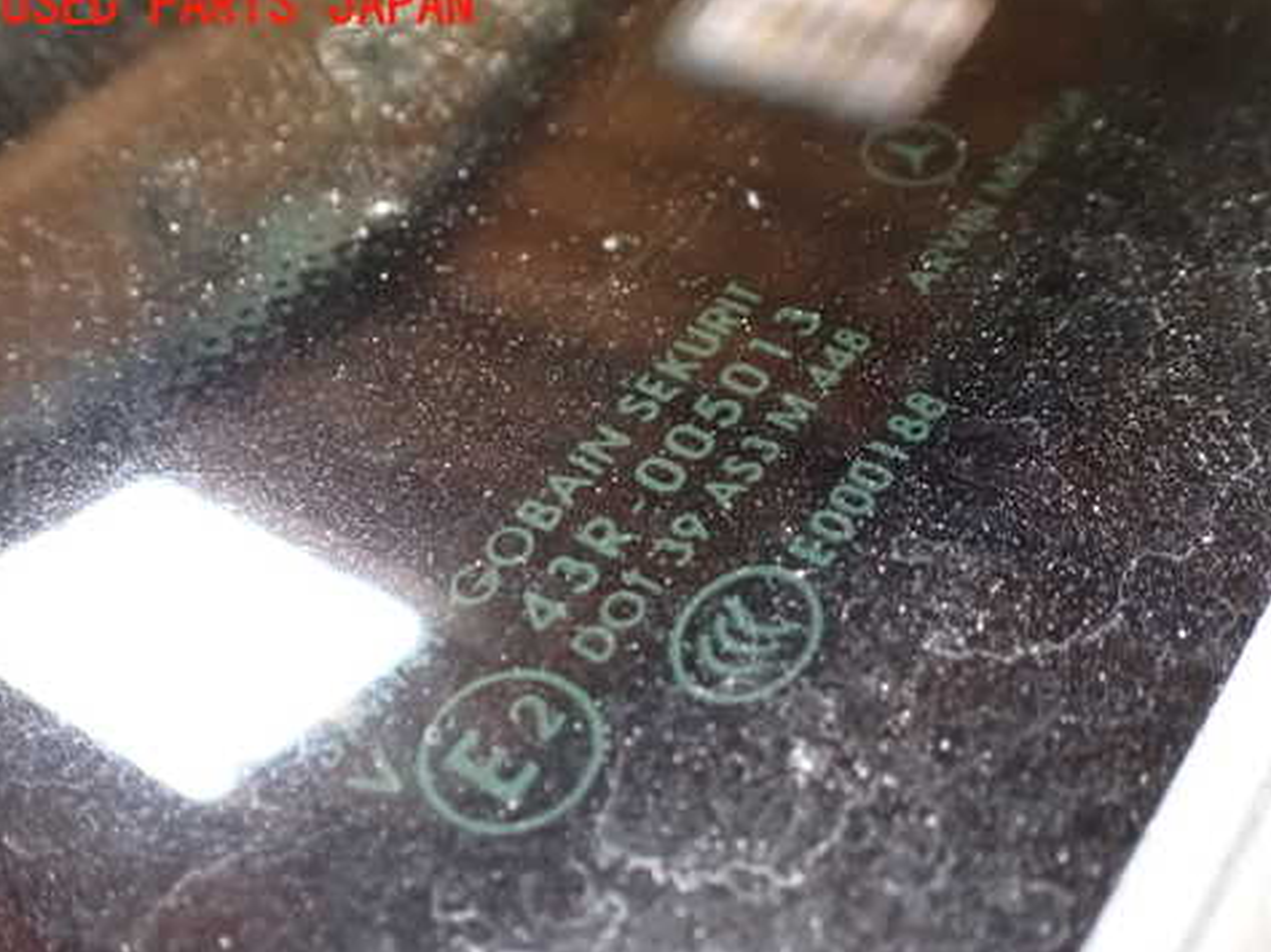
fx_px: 1395
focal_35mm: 38
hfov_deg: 48.6
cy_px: 577
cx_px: 791
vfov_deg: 37.5
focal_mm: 5.4
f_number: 2.3
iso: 1600
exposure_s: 1/20
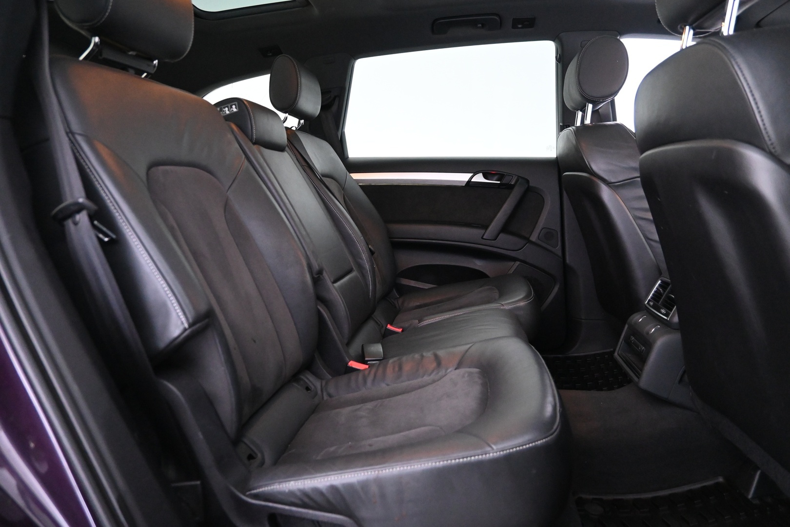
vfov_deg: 53.1
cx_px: 395
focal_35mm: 24
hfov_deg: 73.7
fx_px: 527
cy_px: 264
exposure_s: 1/25
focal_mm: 16
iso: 4500
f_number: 3.5
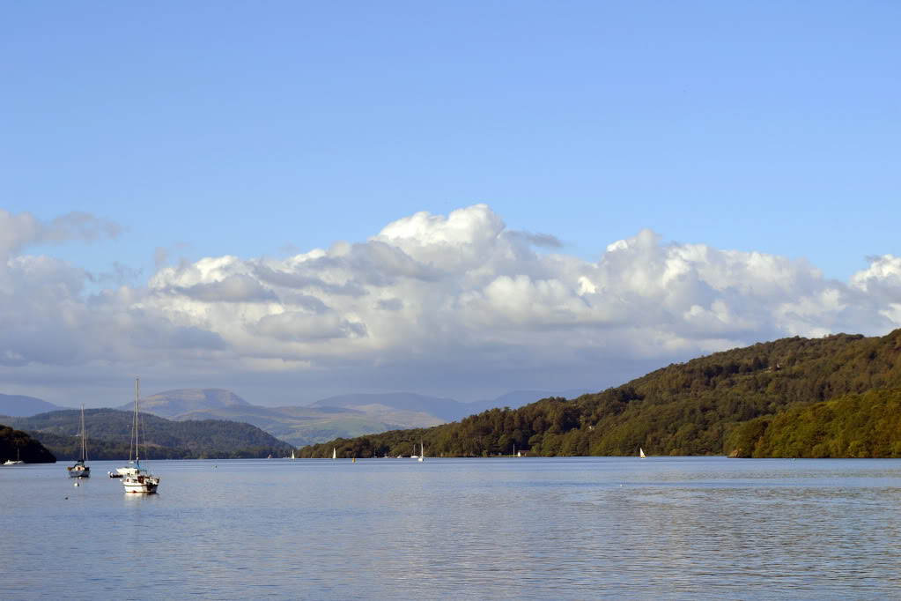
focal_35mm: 82
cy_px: 300
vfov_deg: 16.6
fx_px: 2065
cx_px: 450
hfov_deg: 24.6
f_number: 9
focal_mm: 55
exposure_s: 1/320
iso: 100
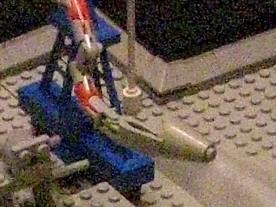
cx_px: 34
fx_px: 2995
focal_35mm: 376
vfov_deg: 3.9
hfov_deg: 5.3
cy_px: 325
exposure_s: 1/125
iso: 1600
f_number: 3.7
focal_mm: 8.4
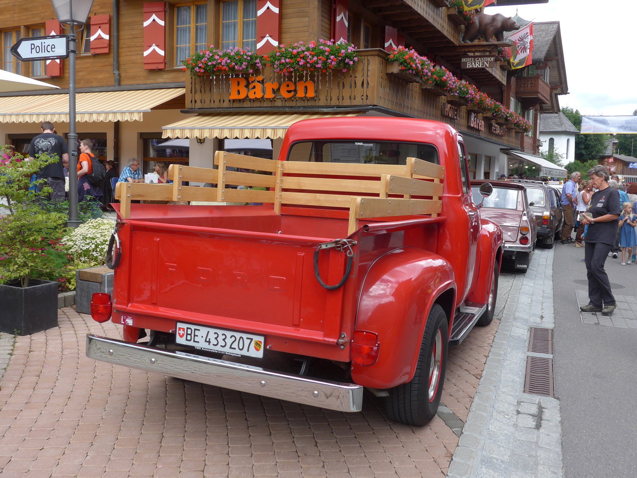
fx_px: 626
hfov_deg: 54.0
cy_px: 239
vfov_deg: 41.8
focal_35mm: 34
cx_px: 318
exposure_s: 1/400
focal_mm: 7
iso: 80
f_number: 2.8
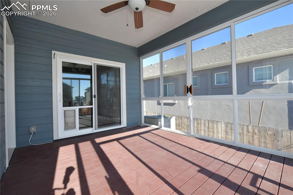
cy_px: 98
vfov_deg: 73.7
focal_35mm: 16
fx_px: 130
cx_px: 146
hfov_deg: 96.8
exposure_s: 1/160
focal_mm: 16
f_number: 13
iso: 500
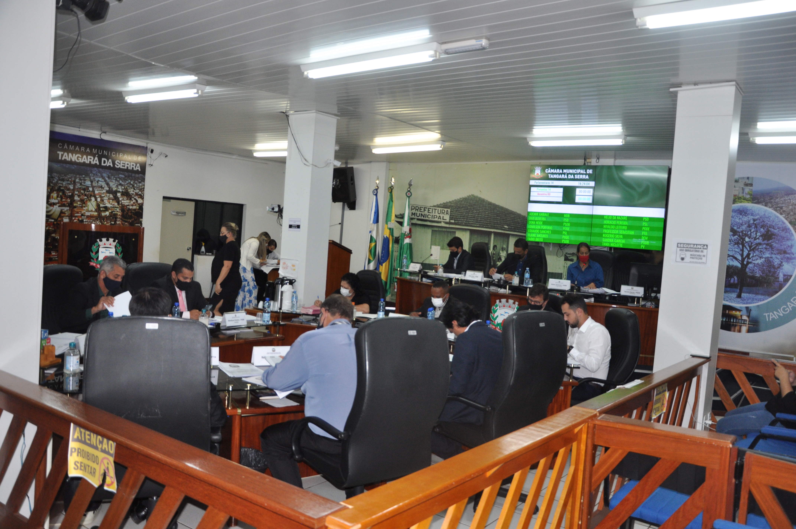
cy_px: 264
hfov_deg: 59.6
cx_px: 398
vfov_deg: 41.6
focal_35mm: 32
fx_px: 696
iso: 720
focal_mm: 21
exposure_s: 1/125
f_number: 3.8
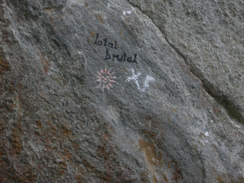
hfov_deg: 12.8
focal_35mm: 154
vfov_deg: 9.6
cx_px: 122
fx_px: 1086
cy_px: 92
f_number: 5.1
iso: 200
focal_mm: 32
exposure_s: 1/60.3
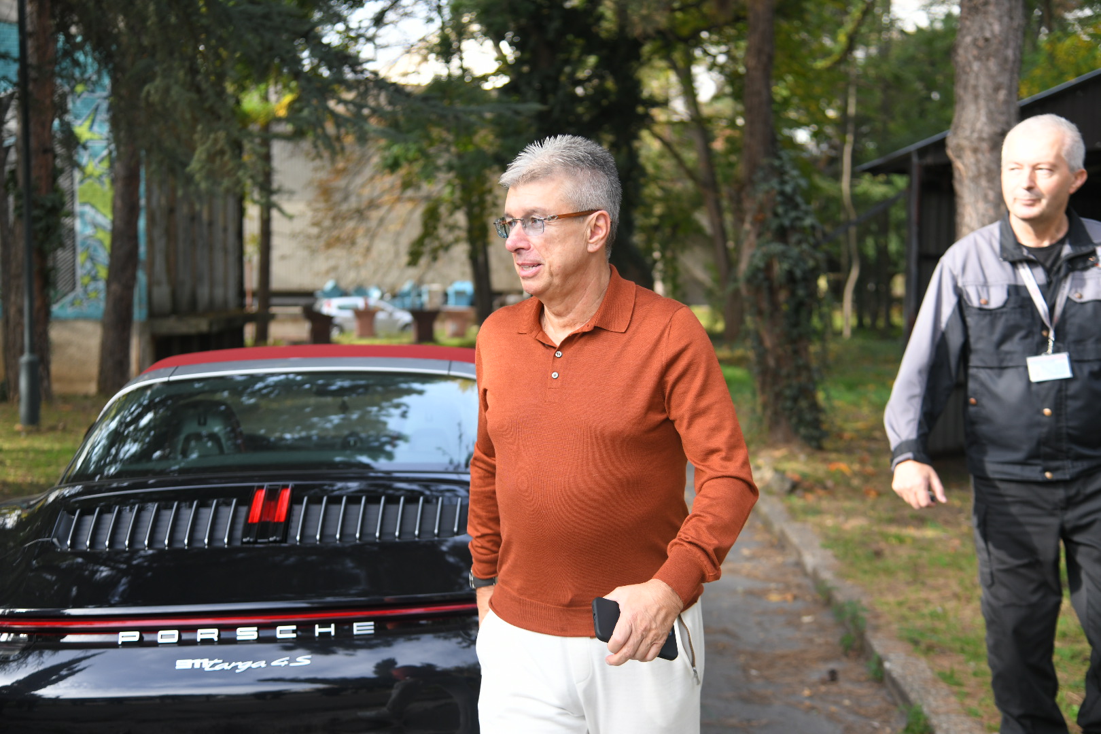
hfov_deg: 36.2
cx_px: 550
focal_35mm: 55
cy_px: 367
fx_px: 1682
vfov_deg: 24.6
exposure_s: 1/400
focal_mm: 55
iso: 400
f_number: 4
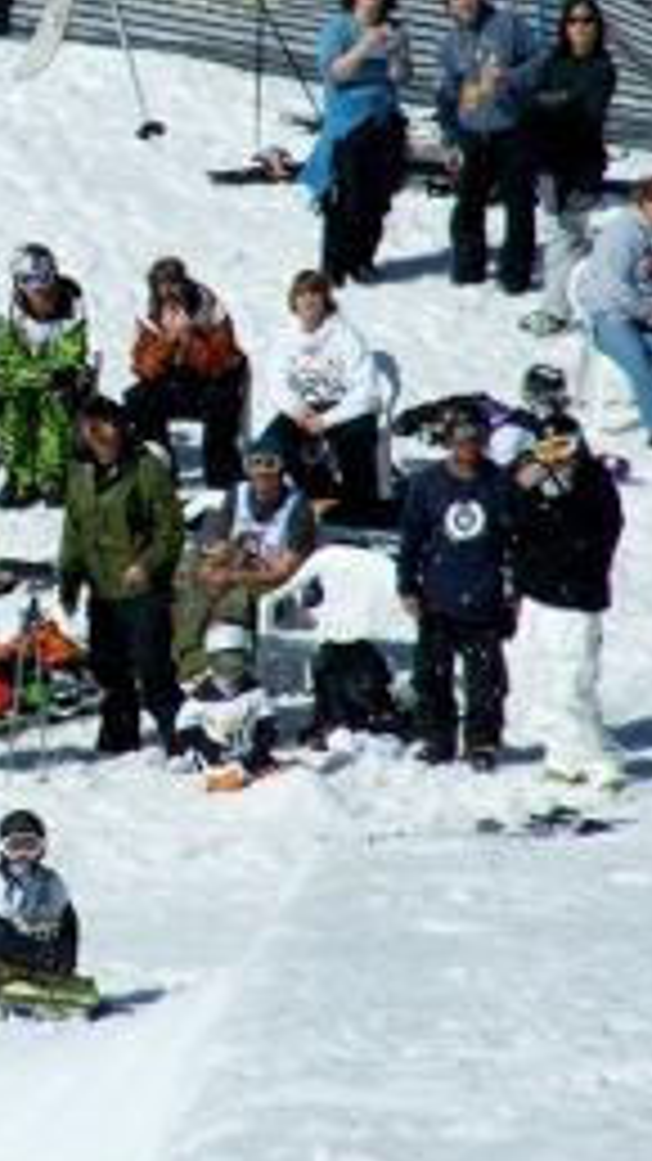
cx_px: -9
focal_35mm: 719
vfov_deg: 3.0
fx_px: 22113
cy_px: 209
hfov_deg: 1.7
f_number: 7.1
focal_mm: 63
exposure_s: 1/1250
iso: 80
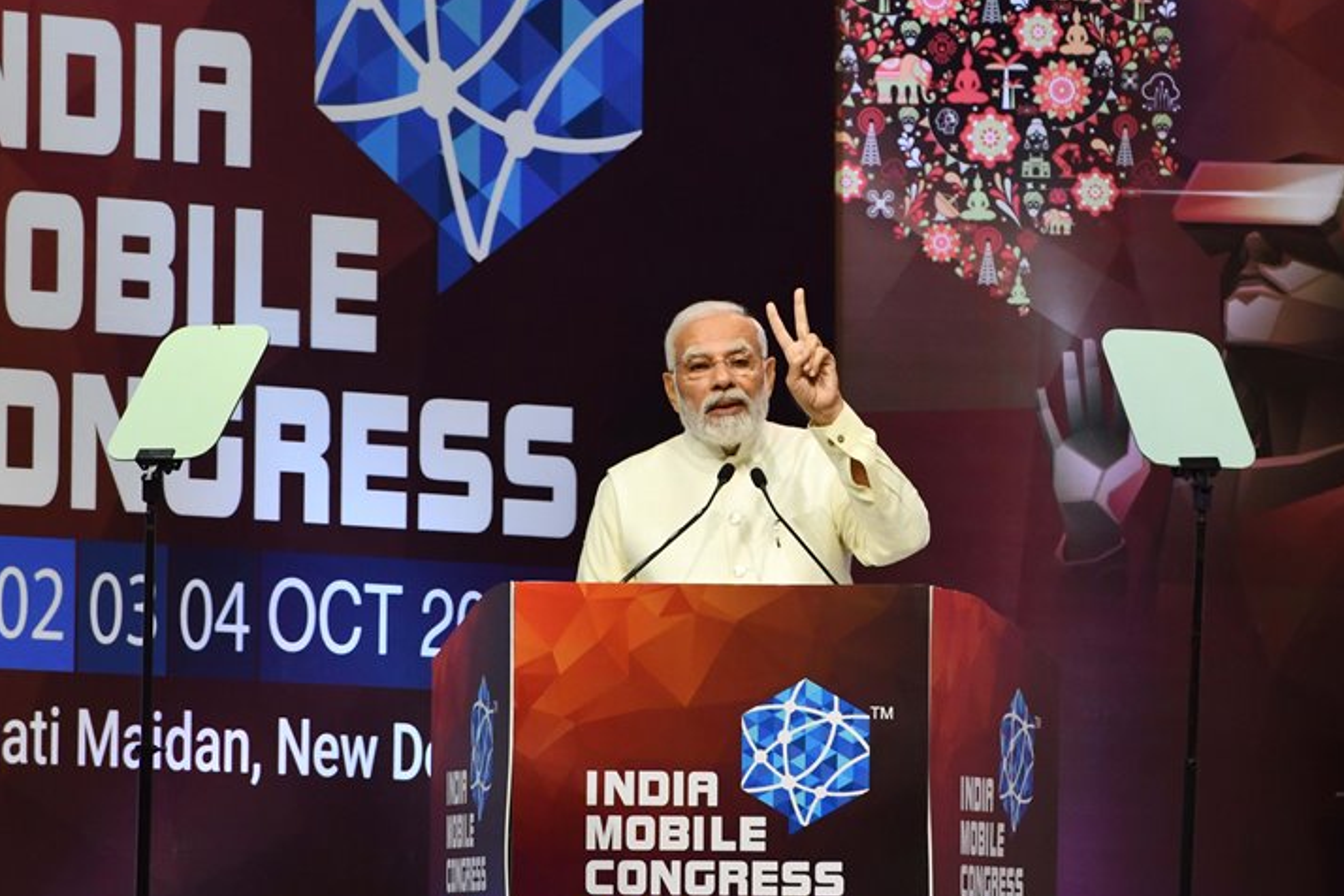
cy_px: 432
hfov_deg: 9.2
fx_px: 8362
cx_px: 599
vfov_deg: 6.1
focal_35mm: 224
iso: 800
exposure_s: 1/320
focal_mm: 200
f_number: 4.5
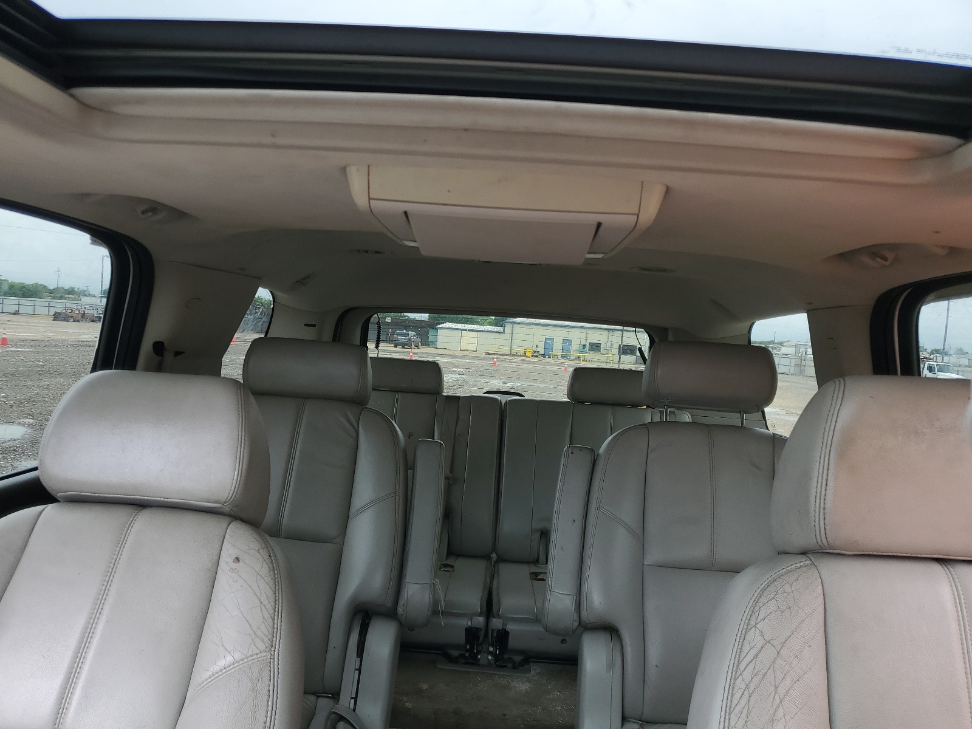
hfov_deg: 67.3
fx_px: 730
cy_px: 364
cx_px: 486
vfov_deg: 53.1
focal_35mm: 26
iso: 50
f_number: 1.5
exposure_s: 1/159
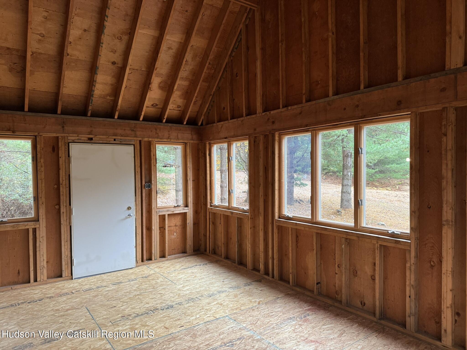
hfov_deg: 71.6
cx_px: 234
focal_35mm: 24
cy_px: 175
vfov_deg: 56.8
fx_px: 324
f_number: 1.78
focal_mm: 6.76
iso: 200
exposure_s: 1/92
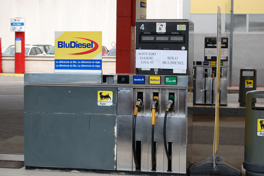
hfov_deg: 24.6
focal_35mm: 82
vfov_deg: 16.5
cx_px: 132
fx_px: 604
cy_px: 88
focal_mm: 55
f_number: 8
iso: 200
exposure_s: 1/250
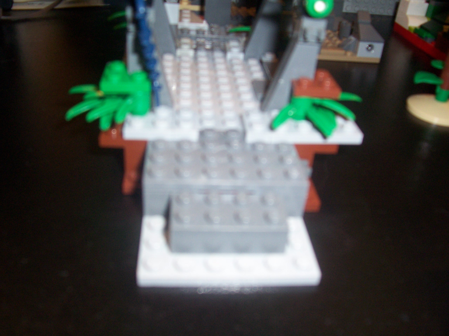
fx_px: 441
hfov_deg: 54.0
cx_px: 224
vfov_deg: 41.8
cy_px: 168
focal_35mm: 34
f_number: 2.7
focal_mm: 5.6
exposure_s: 1/60
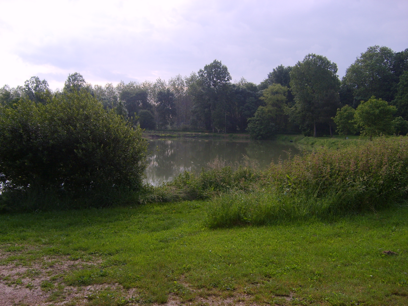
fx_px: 413
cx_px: 204
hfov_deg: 52.6
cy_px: 153
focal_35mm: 35
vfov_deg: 40.7
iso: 50
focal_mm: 5.8
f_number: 2.8
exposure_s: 1/750
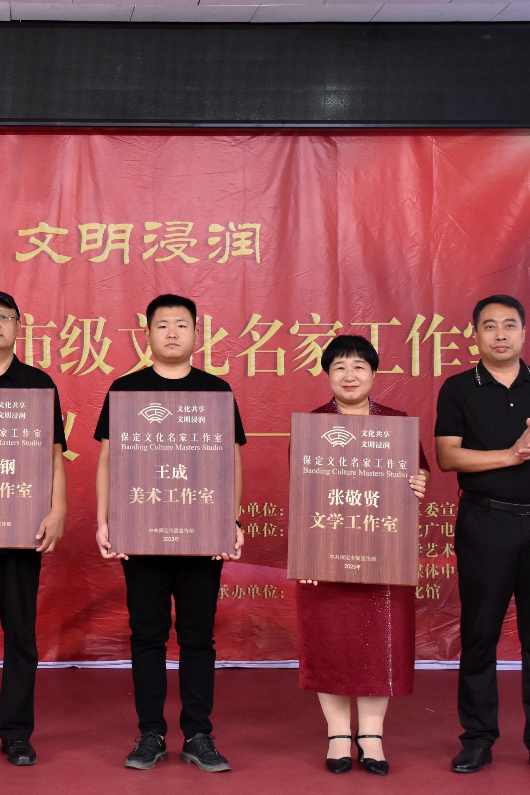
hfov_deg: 23.6
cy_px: 402
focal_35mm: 55
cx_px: 9
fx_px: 1215
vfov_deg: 36.2
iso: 1600
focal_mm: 24
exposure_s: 1/125
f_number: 5.6
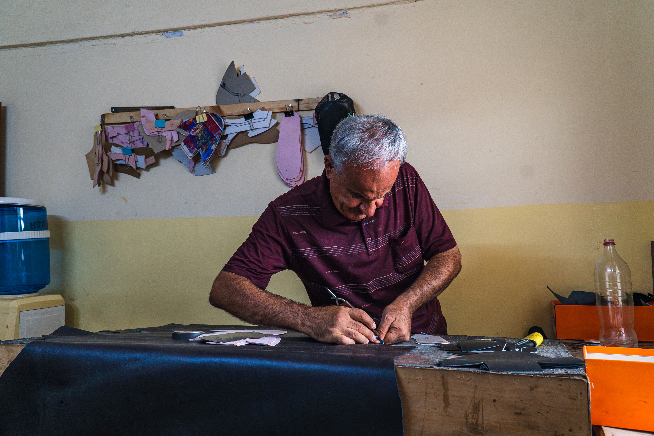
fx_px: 509
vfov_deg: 46.4
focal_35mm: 28
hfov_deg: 65.5
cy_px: 218
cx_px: 327
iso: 3200
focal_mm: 19
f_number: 6.3
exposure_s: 1/100
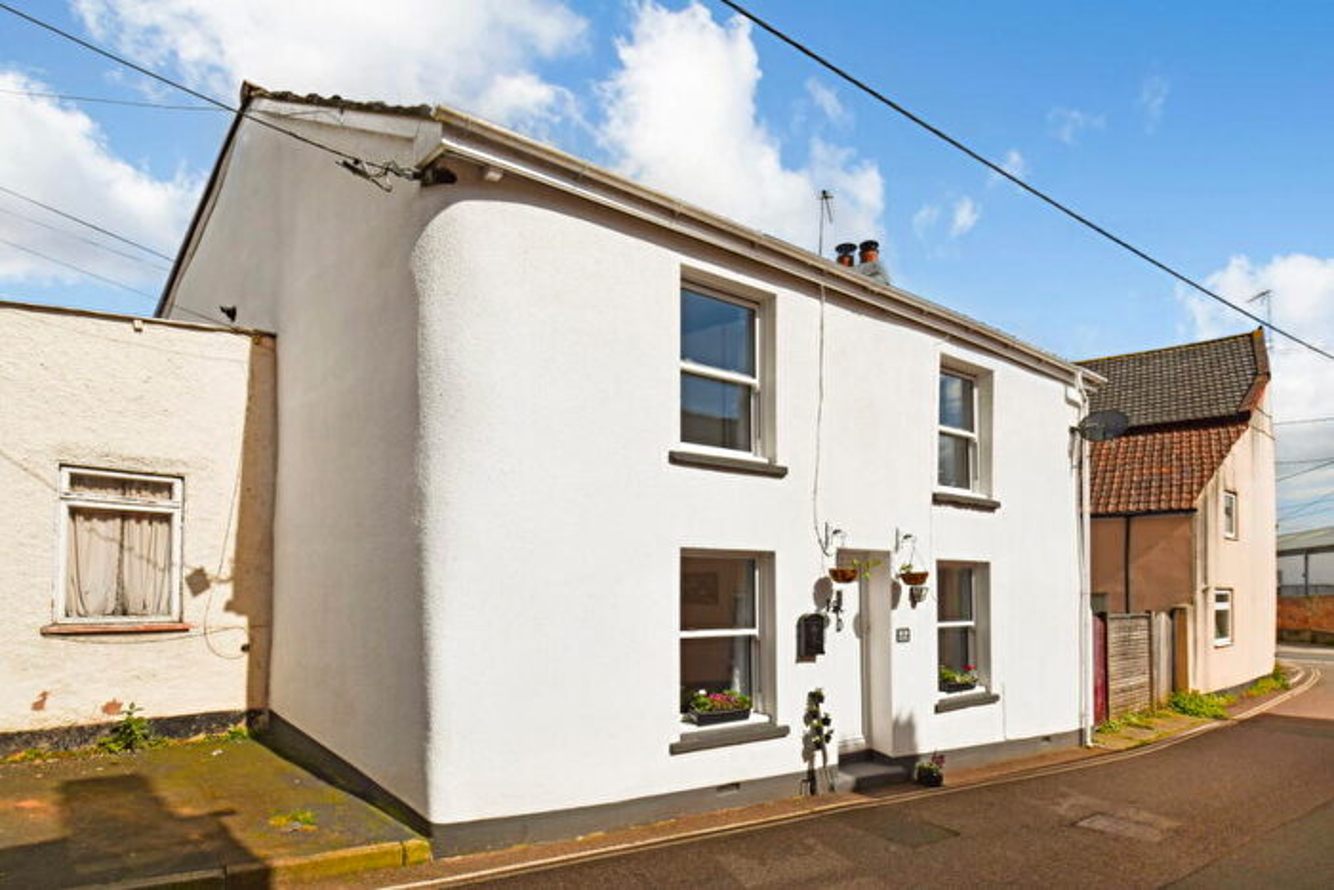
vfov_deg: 72.1
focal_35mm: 16
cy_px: 445
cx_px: 667
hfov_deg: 95.0
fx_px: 612
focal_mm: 11
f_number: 11
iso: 100
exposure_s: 1/500
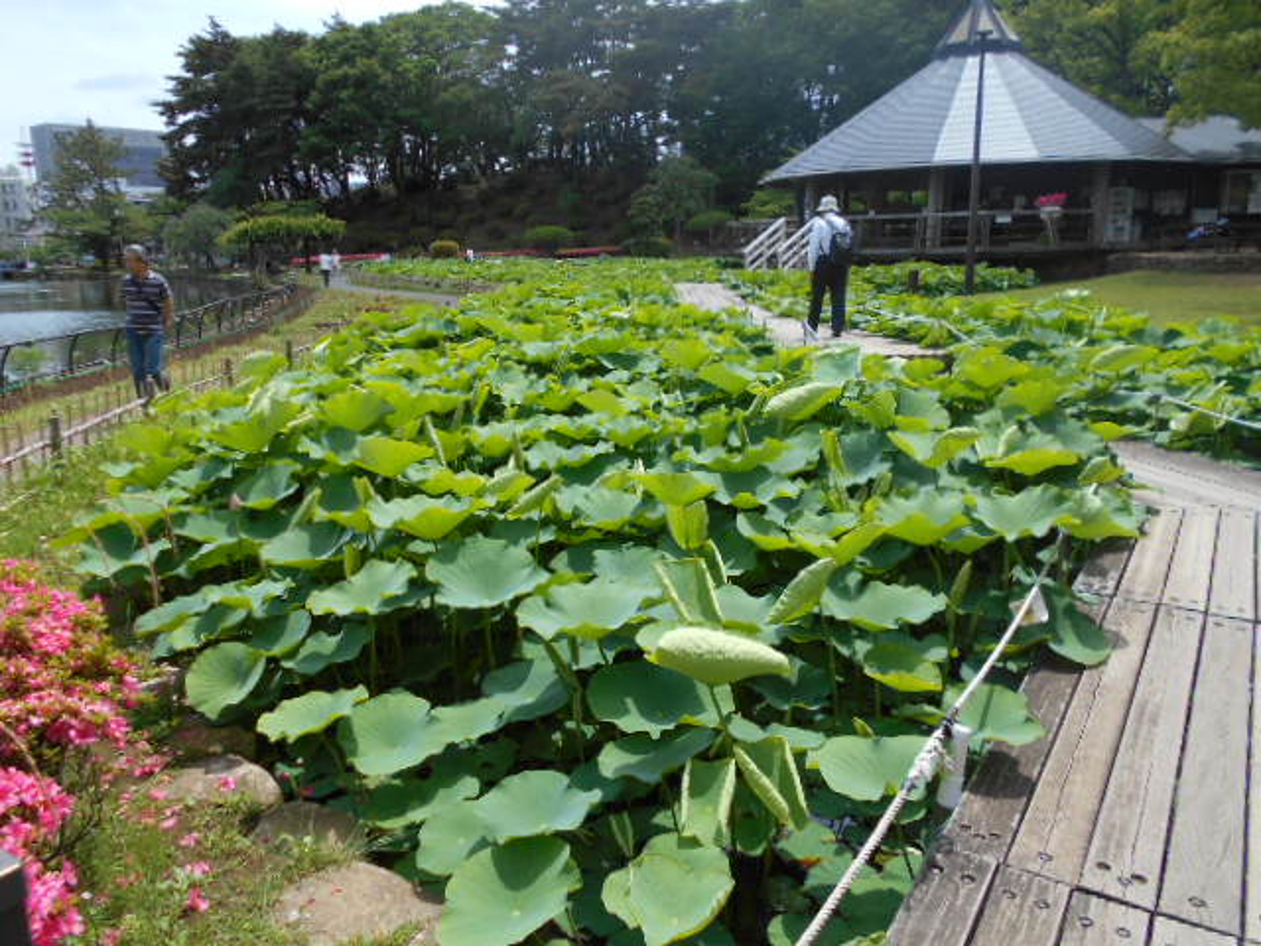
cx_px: 630
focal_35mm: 26
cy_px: 473
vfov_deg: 53.1
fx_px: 947
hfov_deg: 67.3
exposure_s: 1/640
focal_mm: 4.6
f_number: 3.2
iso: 80
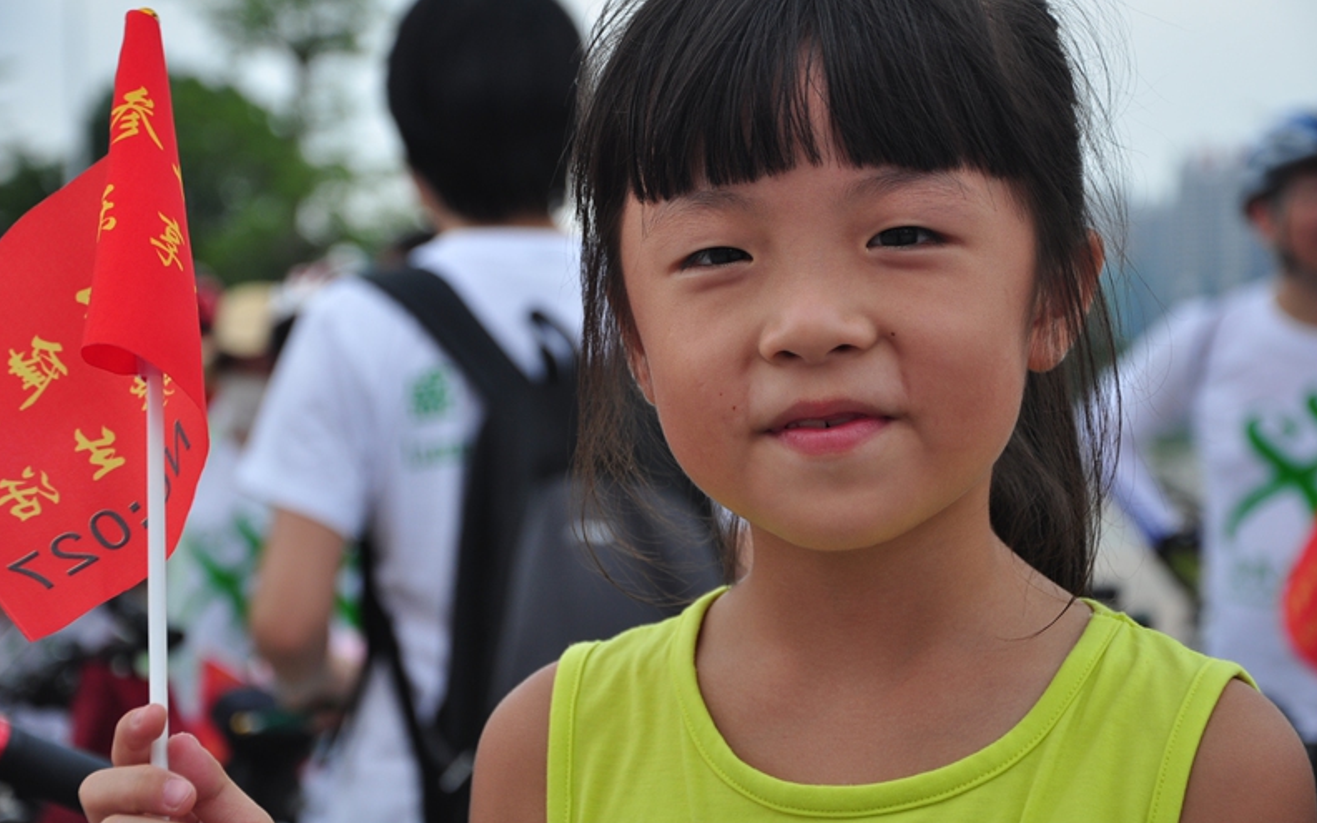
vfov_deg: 12.1
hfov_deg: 19.3
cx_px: 657
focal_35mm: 108
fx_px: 3876
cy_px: 388
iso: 200
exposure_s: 1/500
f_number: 5.3
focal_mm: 70
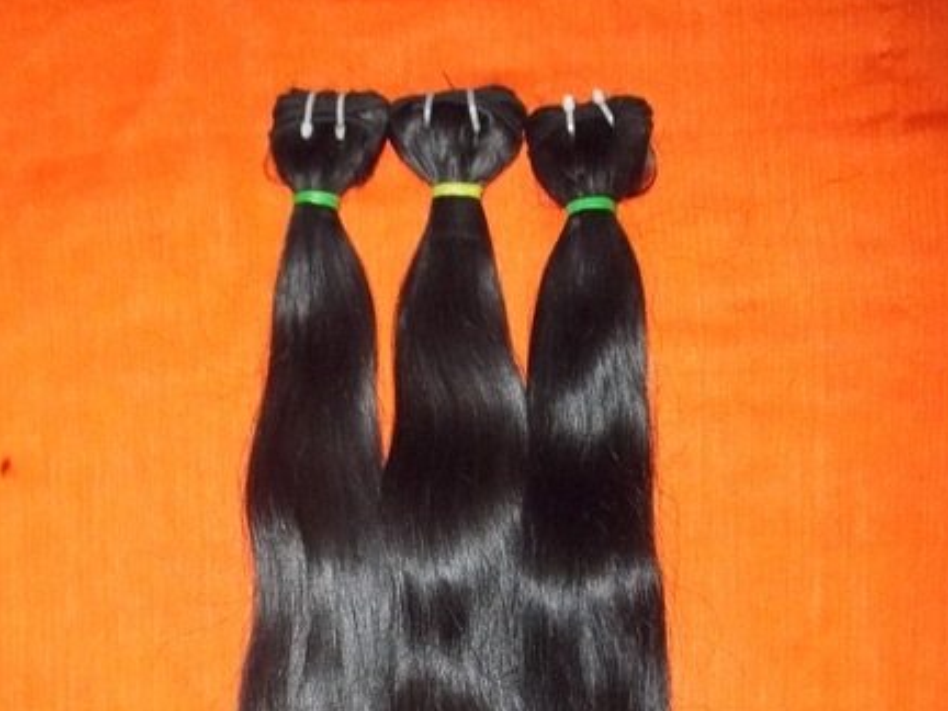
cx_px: 439
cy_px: 710
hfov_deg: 37.5
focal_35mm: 51
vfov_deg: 27.0
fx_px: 1397
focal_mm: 5.9
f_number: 3.3
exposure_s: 1/30
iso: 320
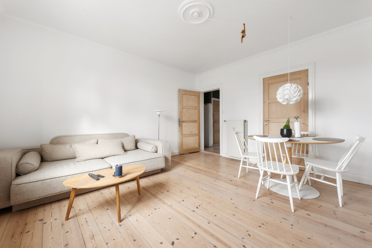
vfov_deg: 81.2
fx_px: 145
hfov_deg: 104.3
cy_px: 124
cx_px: 186
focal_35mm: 14
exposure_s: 1/13
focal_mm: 14
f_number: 10
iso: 200
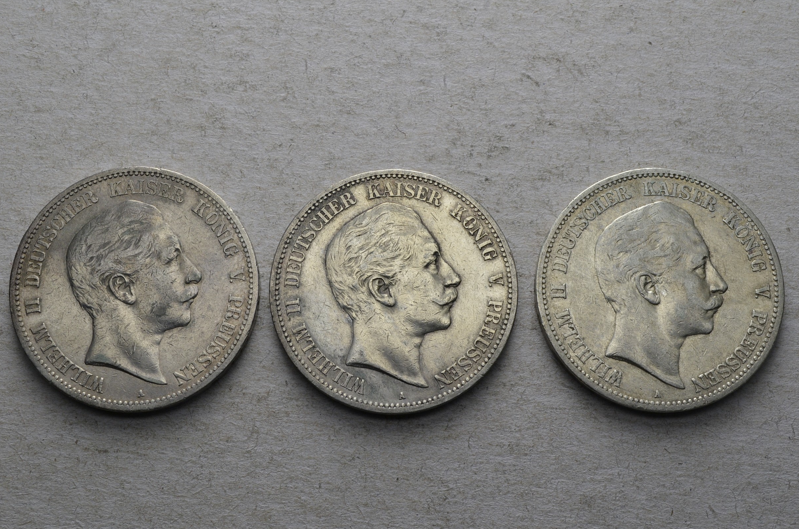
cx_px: 399
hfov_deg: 36.3
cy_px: 266
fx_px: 1218
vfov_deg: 24.5
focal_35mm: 55
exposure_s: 1/250
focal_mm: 36
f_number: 14
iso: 400
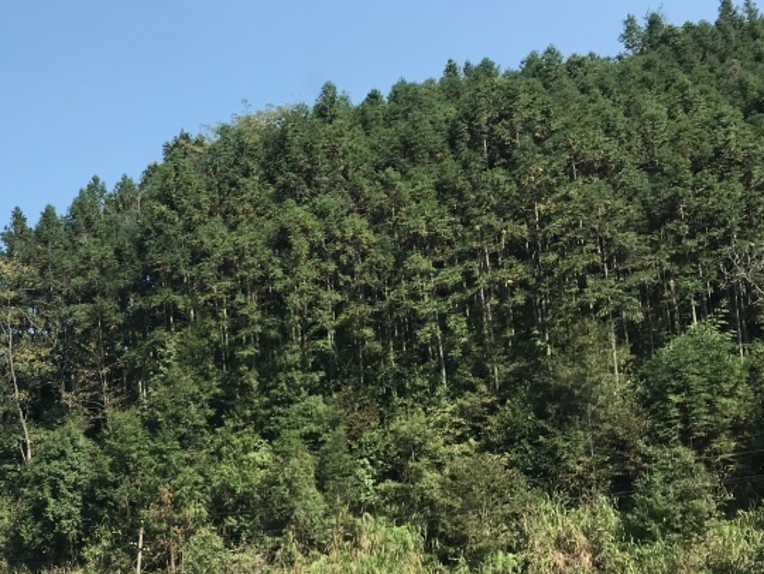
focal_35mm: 53
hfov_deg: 34.2
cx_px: 79
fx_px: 1170
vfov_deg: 26.6
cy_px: 512
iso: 20
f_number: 1.8
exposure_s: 1/967
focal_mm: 3.99
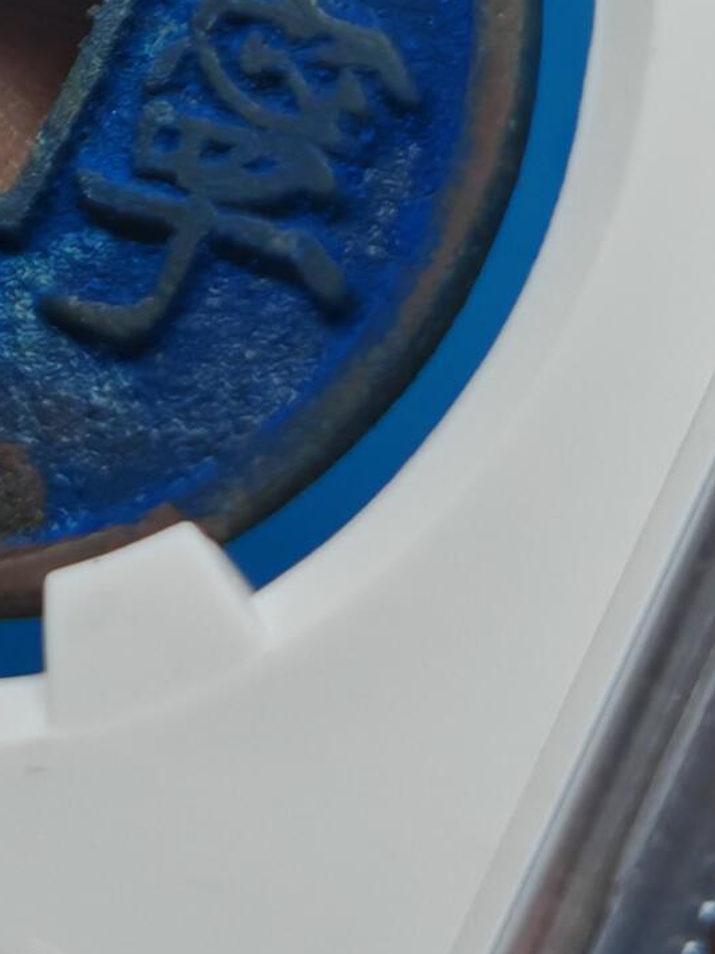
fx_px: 6616
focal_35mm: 240
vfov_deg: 8.2
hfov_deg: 6.2
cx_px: -99
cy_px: -32
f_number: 1.6
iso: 50
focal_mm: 7.62
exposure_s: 1/210
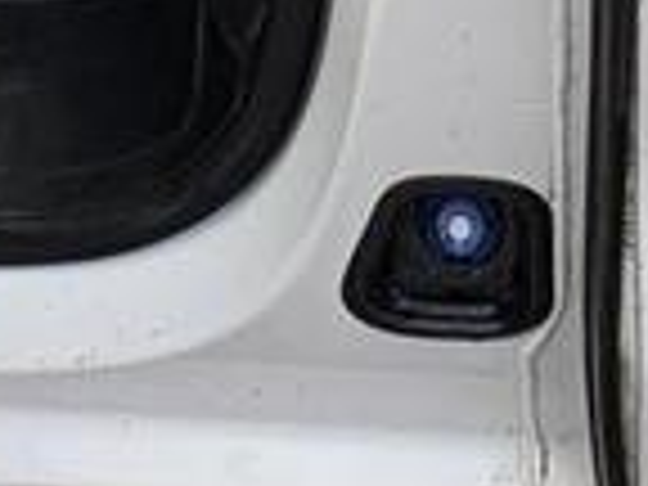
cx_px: 297
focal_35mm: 87
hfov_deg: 22.5
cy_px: -842
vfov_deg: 11.9
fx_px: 1629
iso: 40
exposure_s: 1/258
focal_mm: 2.22
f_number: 2.2
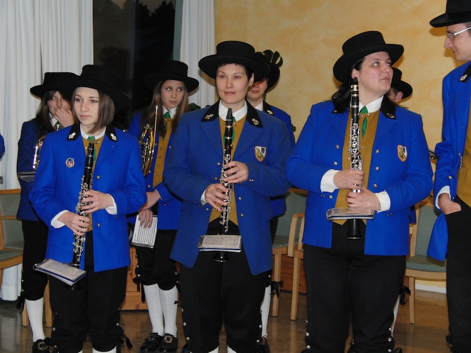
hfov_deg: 22.8
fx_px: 1170
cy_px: 176
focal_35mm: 86
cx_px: 236
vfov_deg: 17.2
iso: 200
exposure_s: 1/60
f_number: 2.9
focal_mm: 17.5
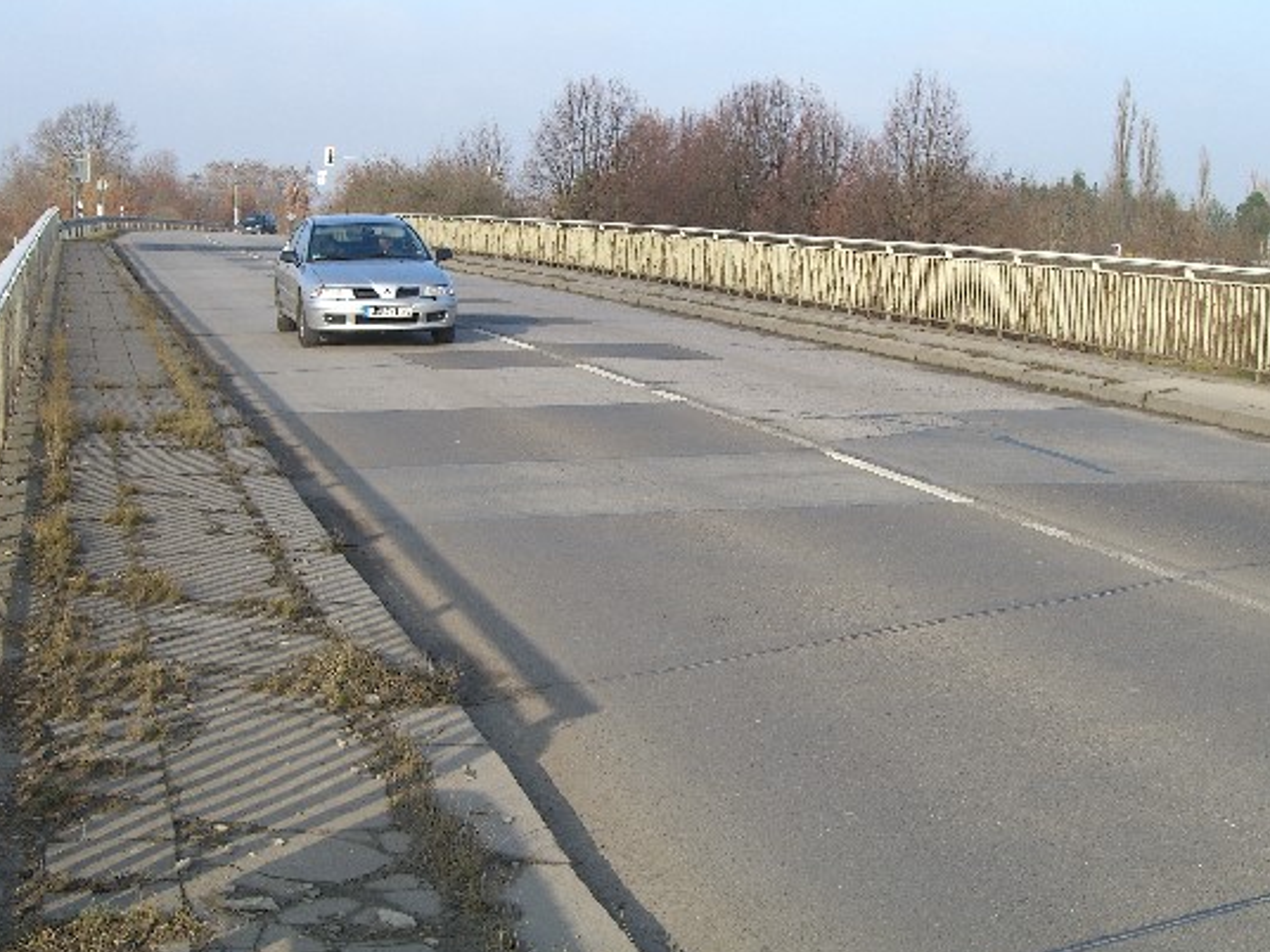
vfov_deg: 23.7
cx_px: 658
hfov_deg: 31.2
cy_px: 472
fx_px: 2275
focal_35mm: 62
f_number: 5
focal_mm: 11.8
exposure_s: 1/250
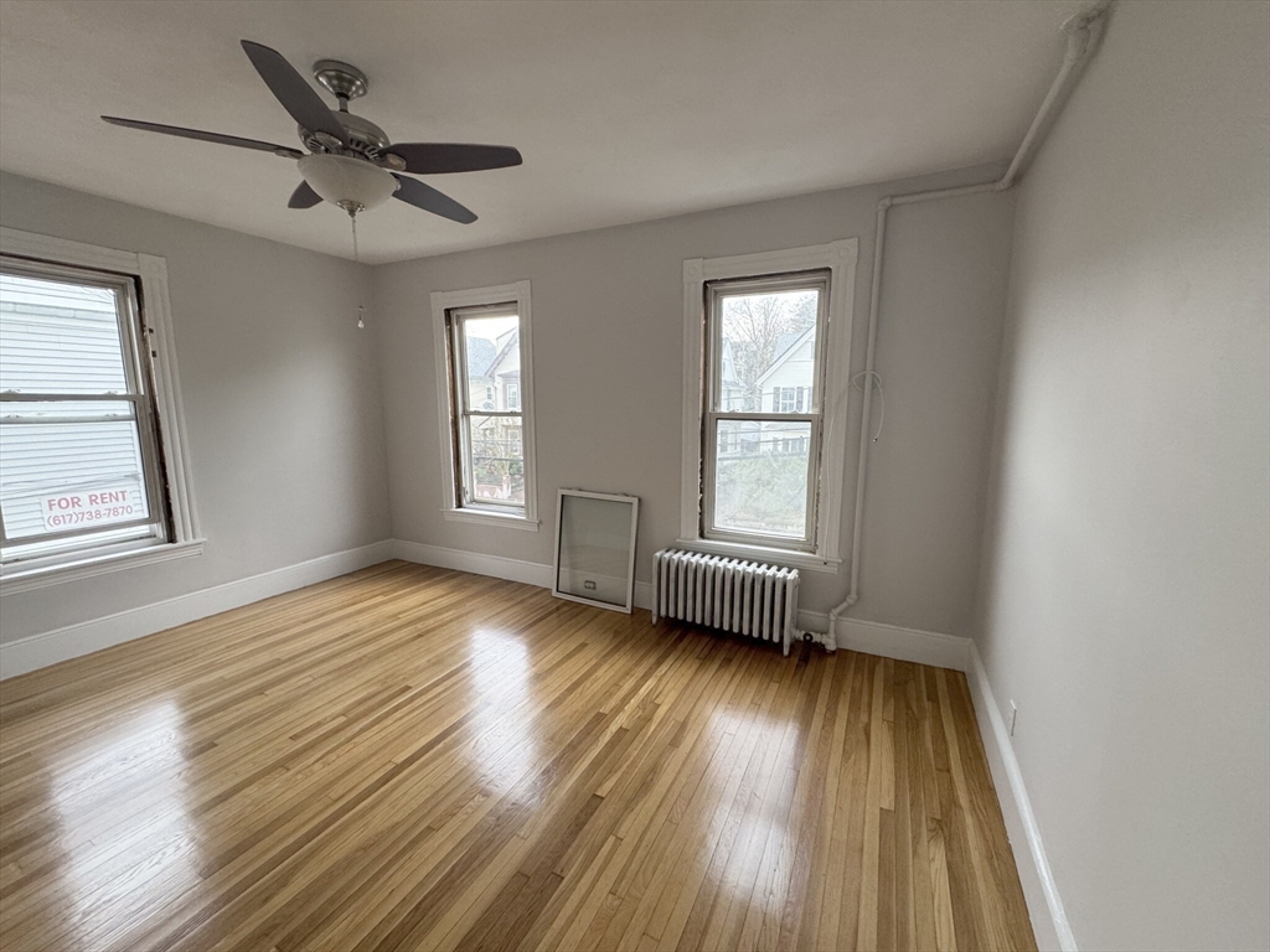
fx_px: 514
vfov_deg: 85.7
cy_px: 476
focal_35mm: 14
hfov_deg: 102.1
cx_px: 635
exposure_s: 1/99
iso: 200
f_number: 2.2
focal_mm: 2.22
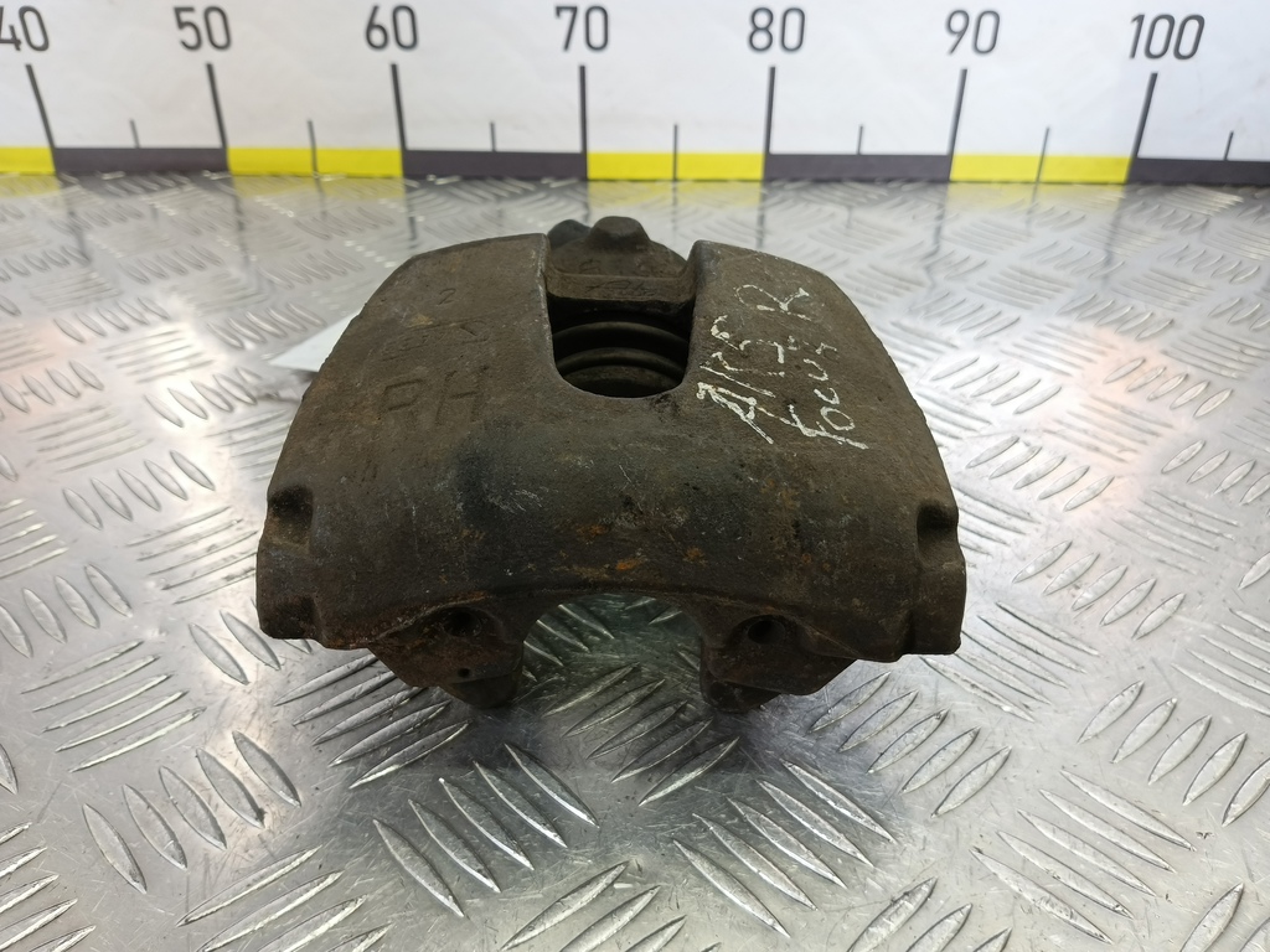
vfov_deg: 58.9
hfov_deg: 73.9
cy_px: 476
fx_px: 844
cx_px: 635
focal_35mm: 23
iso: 104
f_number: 1.6
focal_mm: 4.11
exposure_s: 1/50
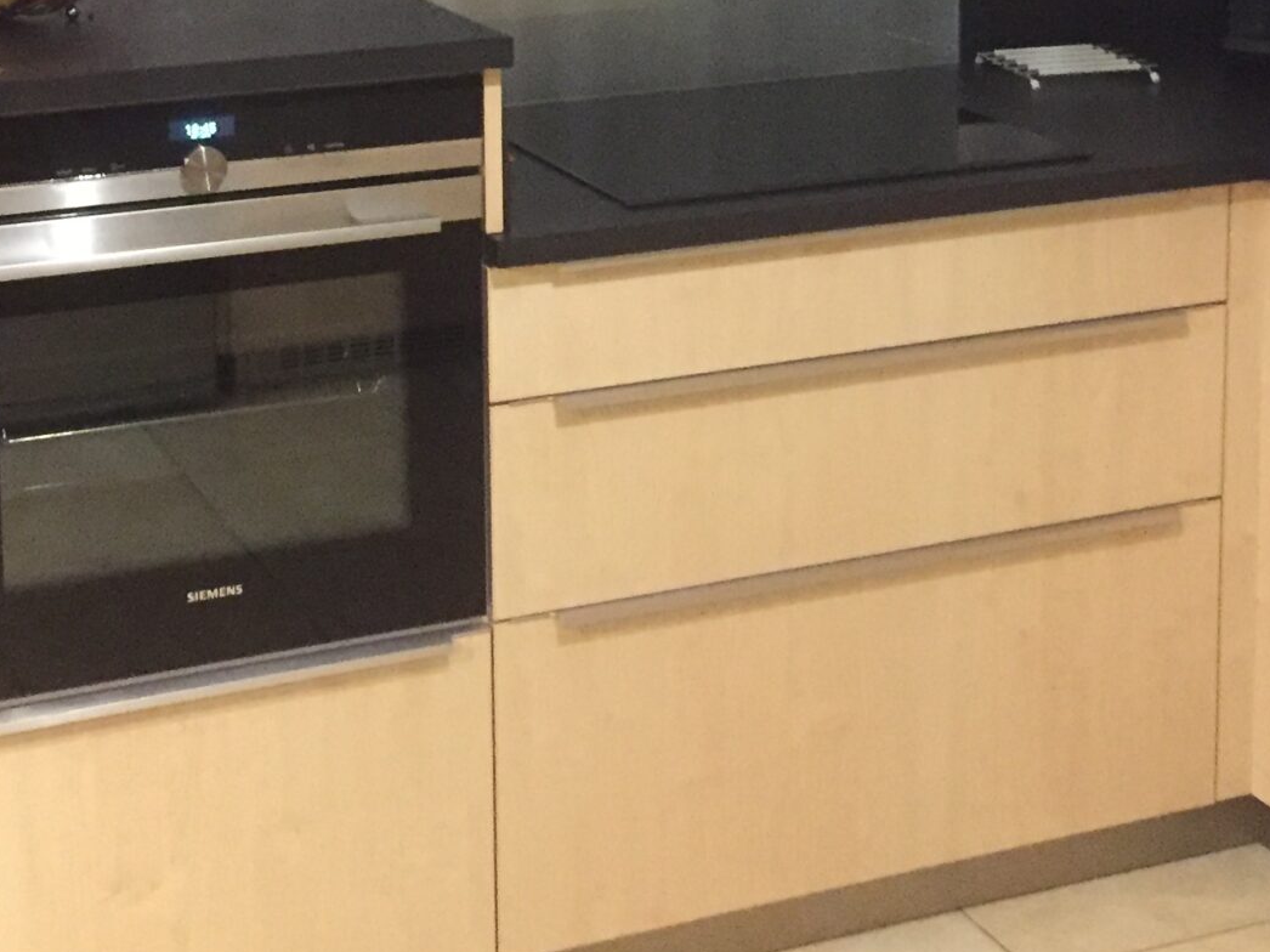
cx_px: 555
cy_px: 16
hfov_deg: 27.4
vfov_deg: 20.1
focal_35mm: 71
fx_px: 2604
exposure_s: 1/17
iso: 500
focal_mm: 4.15
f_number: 2.2
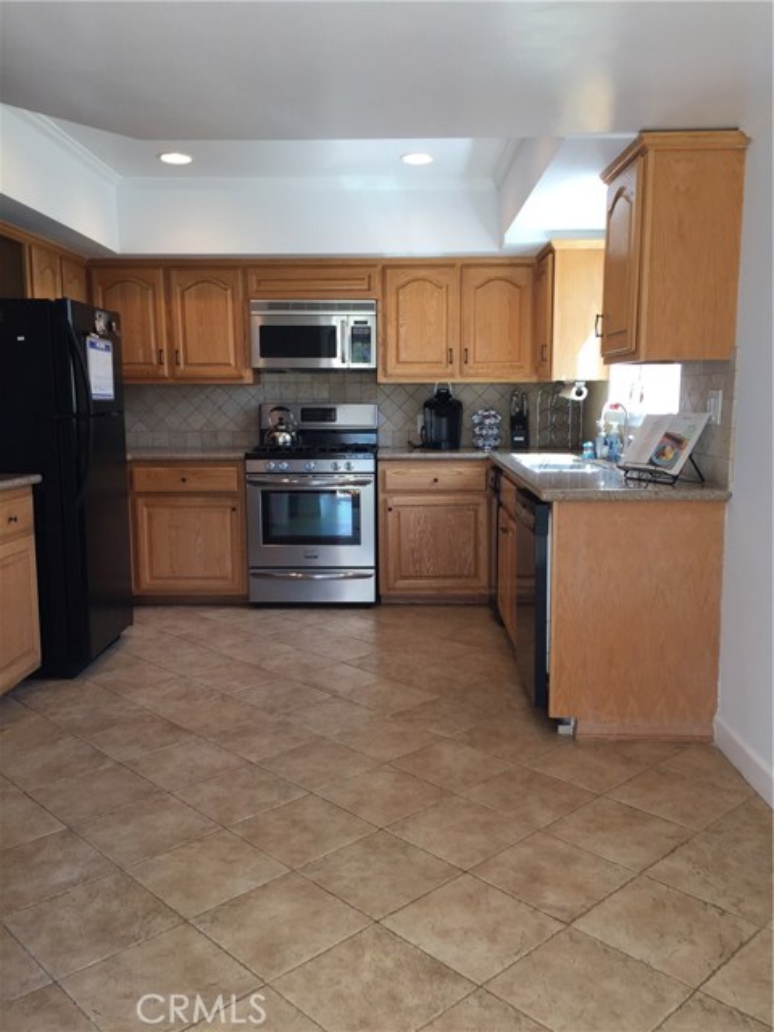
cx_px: 387
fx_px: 865
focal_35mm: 29
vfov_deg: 61.7
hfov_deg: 48.2
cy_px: 516
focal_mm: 4.15
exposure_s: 1/60
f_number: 2.2
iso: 32
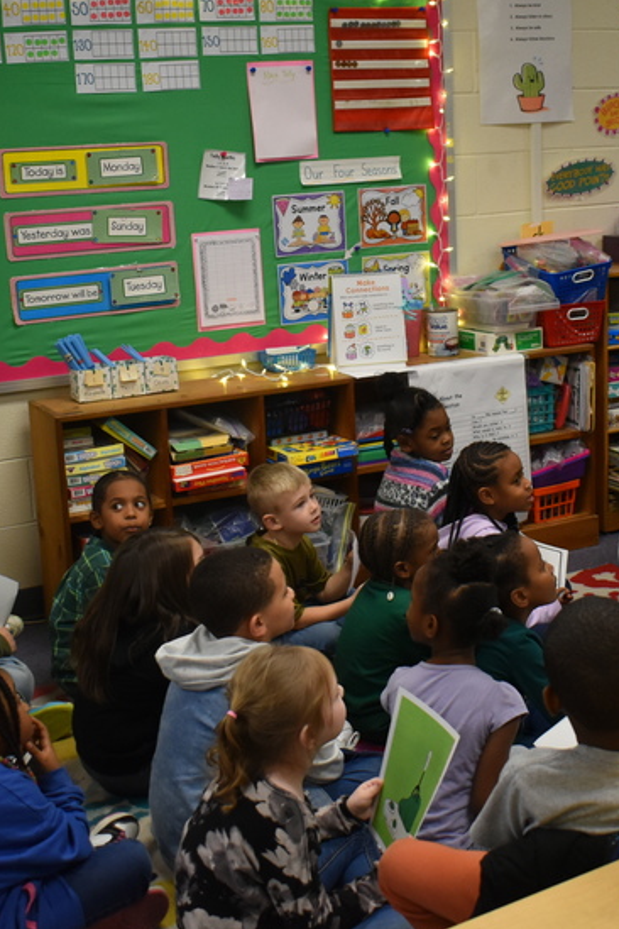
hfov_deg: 24.2
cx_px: 345
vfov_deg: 35.6
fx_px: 1444
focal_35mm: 56
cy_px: 393
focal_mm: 20
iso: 1000
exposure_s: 1/125
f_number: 3.5
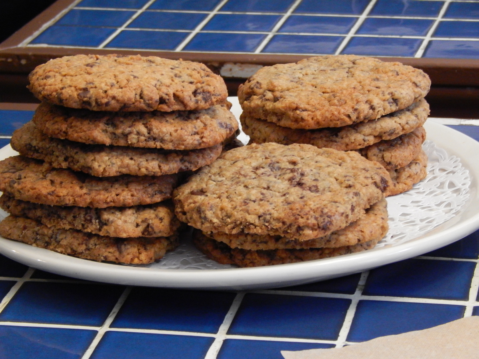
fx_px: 2242
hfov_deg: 12.2
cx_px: 240
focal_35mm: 162
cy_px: 180
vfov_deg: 9.2
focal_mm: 28.7
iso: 800
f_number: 5.1
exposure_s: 1/25
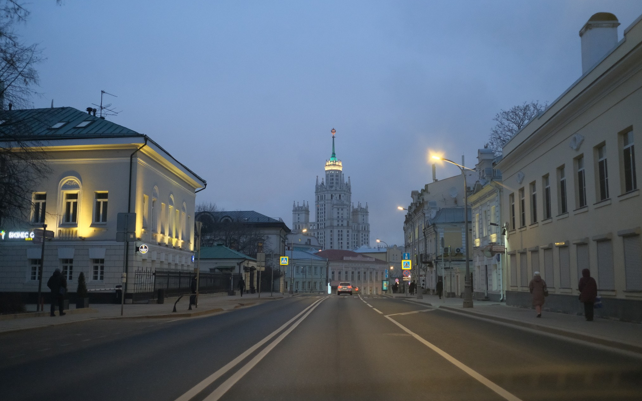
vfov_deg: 35.3
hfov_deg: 54.0
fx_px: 630
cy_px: 194
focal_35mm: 36
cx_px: 319
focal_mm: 23
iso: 3200
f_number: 2.2
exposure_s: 1/160
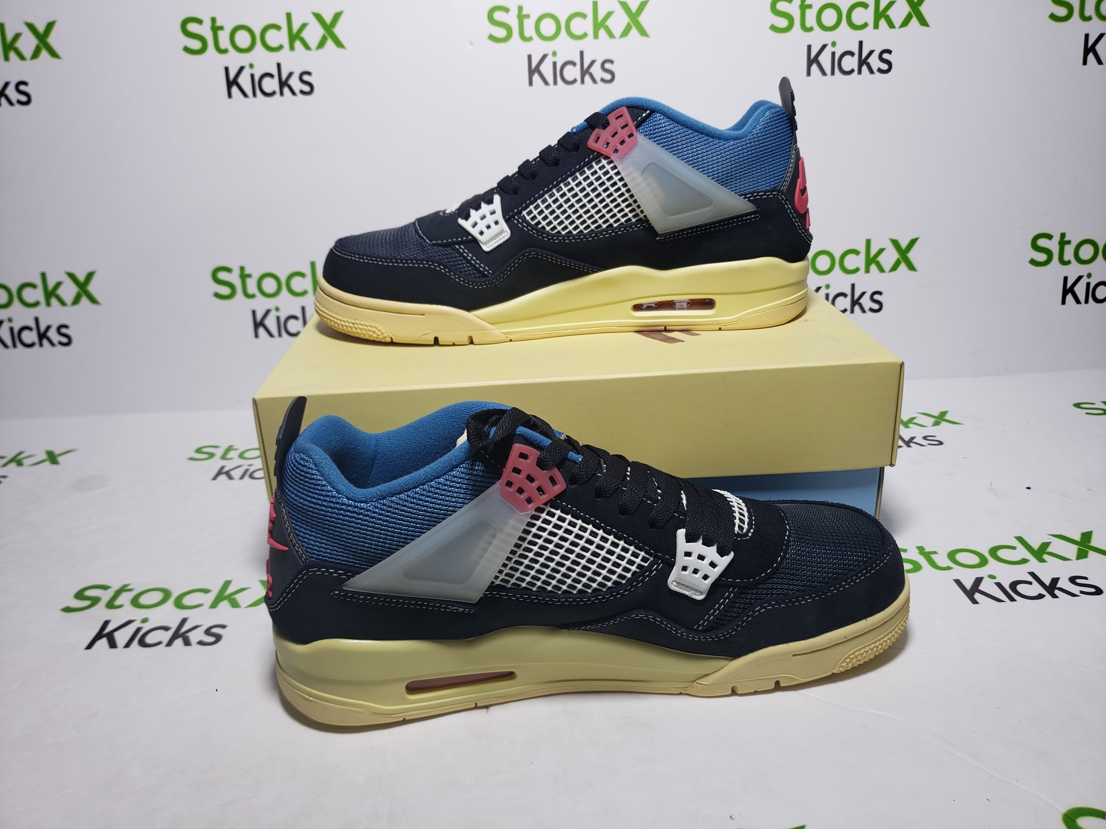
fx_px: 831
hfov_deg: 67.3
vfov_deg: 53.1
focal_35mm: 26
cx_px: 553
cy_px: 414
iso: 50
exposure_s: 1/434
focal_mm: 4.3
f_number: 1.5
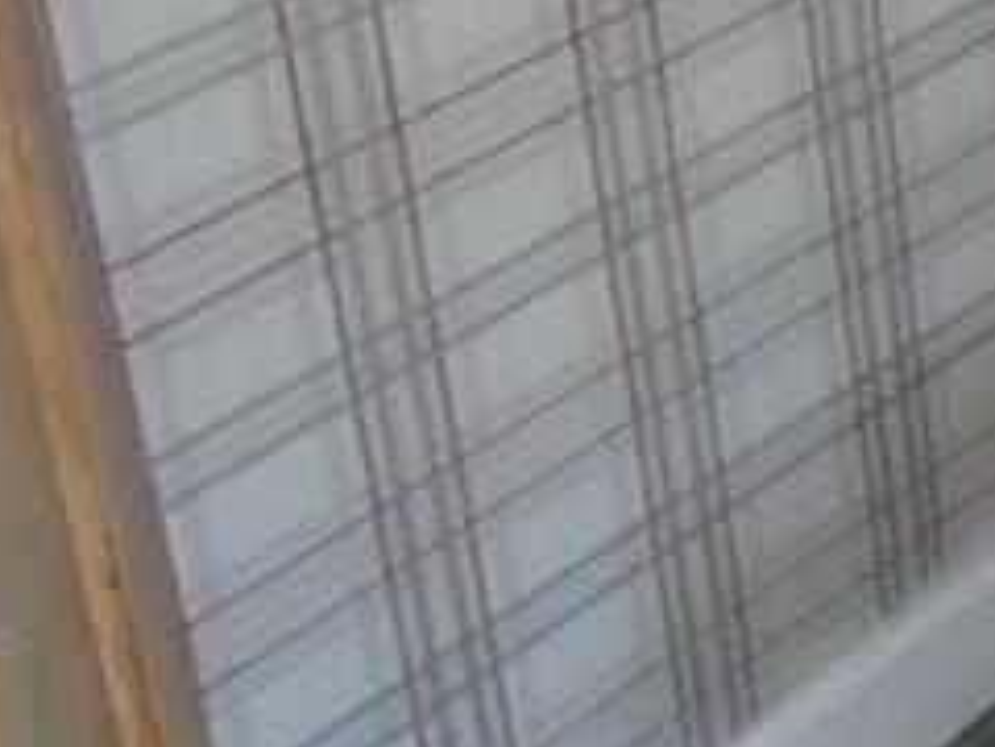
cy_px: -274
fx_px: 3191
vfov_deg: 12.8
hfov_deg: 15.0
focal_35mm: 111
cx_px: 1890
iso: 320
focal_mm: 4.6
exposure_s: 1/30
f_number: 3.2
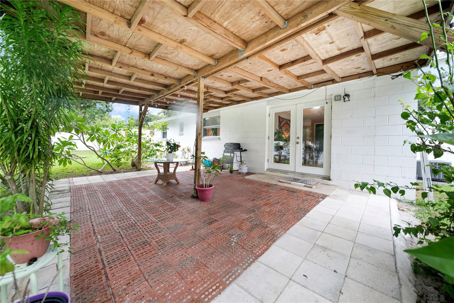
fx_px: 151
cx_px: 227
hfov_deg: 112.6
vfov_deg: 90.1
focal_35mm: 12
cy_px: 152
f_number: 4.5
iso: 800
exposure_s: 1/80
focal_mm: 12
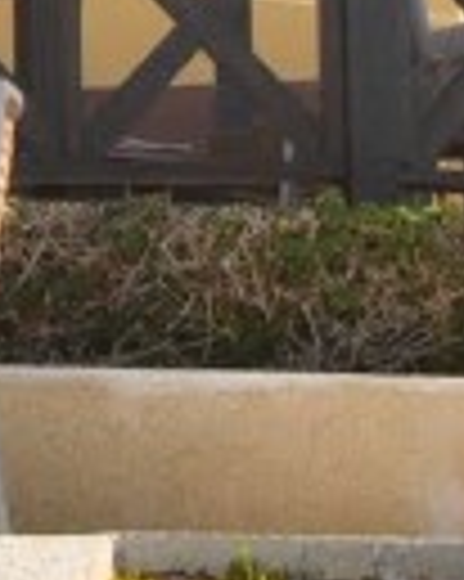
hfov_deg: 5.1
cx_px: -444
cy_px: -414
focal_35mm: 300
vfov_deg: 6.3
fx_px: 5156
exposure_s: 1/200
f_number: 8
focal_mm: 24
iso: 100
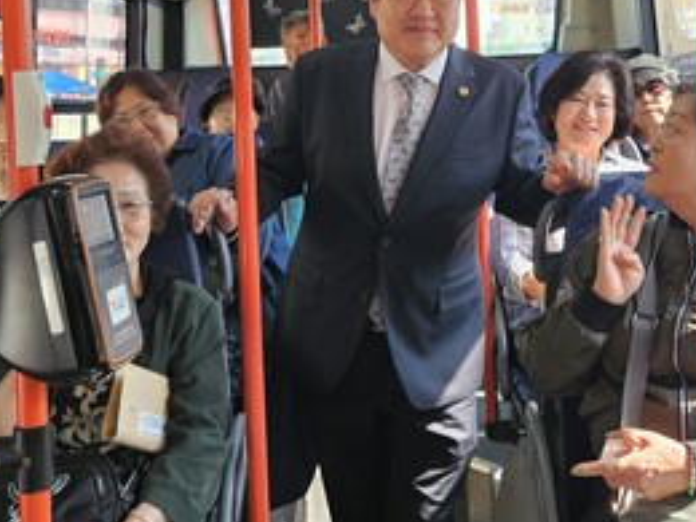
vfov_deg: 26.8
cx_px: 335
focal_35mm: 53
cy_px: 75
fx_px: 1066
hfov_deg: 36.2
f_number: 1.8
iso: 80
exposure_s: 1/120
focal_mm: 5.4
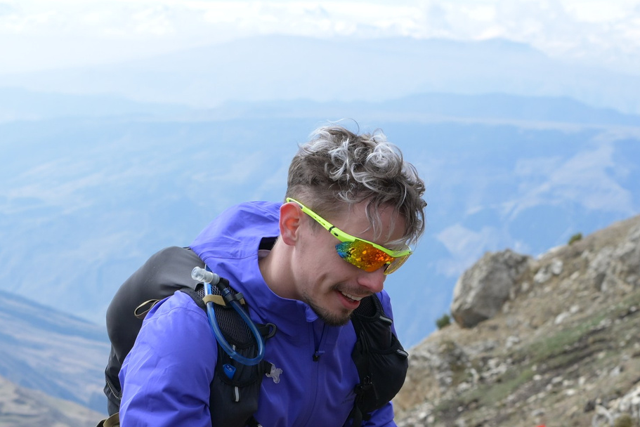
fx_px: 1849
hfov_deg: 19.6
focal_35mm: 104
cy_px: 480
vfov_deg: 12.9
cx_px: 217
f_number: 5
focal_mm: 37
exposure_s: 1/800
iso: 250
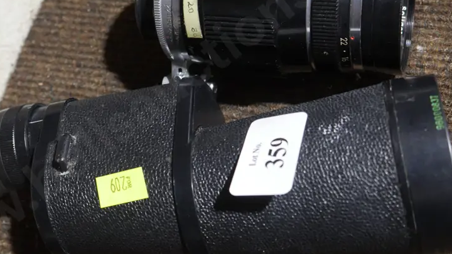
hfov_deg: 33.7
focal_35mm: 62
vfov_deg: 19.4
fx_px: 743
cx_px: 175
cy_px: 87
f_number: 4.5
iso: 1000
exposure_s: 1/60
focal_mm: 20
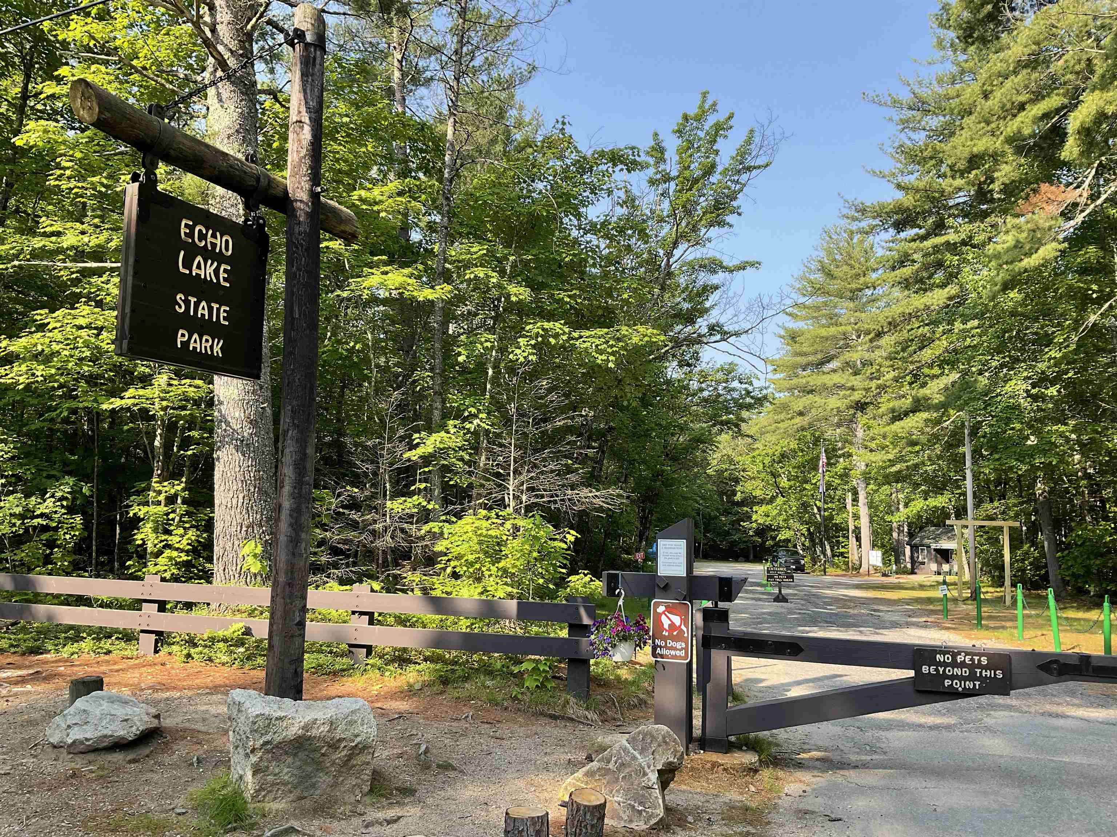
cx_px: 558
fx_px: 936
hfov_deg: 61.7
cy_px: 418
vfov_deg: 48.2
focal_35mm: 29
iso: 16
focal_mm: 3
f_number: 1.8
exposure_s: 1/465
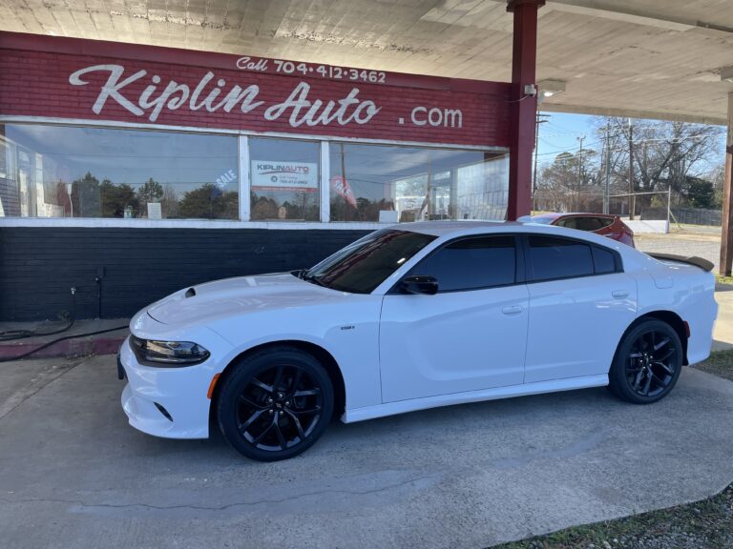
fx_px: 551
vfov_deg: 53.1
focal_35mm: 26
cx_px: 366
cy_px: 274
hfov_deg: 67.3
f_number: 1.6
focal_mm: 4.2
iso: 32
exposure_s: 1/622
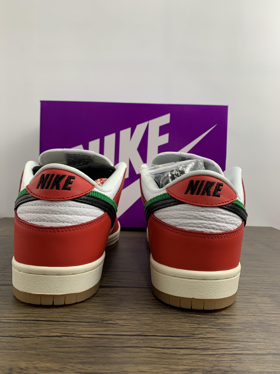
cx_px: 140
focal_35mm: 26
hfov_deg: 53.1
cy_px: 187
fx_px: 280
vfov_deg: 67.3
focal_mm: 4.25
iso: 64
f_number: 1.8
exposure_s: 1/121
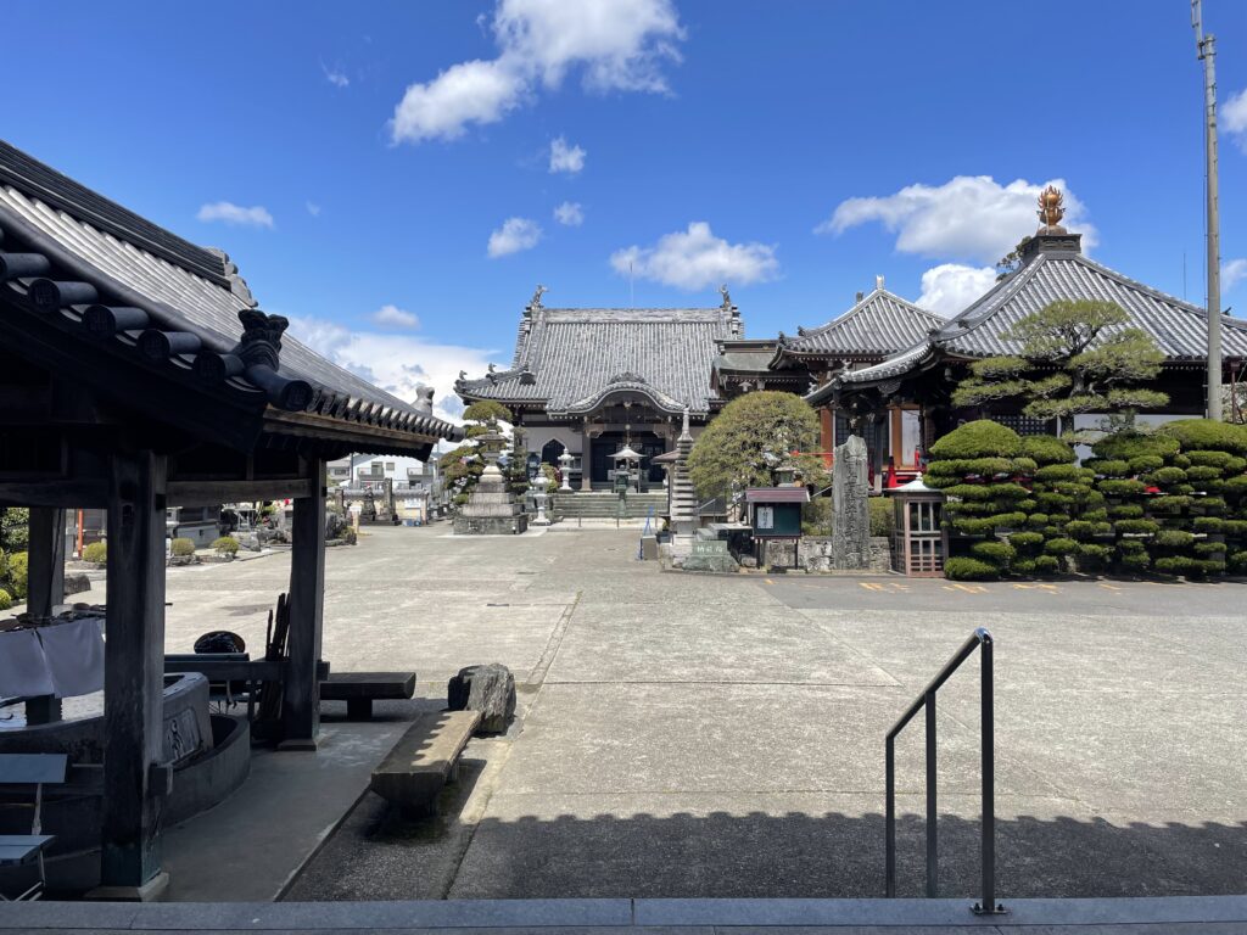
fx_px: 937
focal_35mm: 26
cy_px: 468
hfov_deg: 67.3
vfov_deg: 53.1
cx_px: 624
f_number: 1.6
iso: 32
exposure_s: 1/3731
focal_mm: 4.2
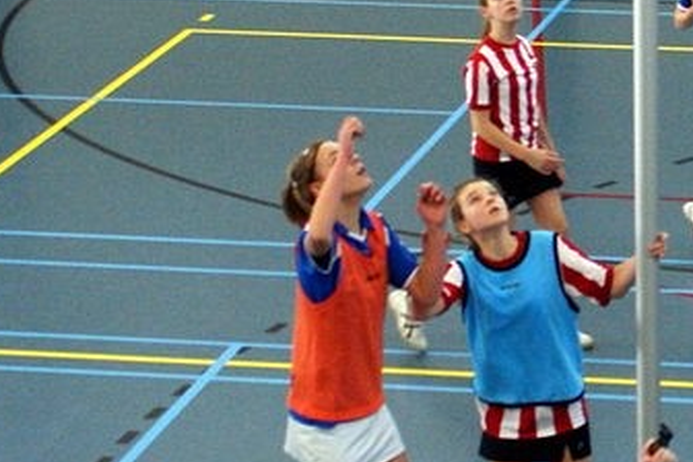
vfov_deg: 9.1
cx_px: 714
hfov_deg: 13.5
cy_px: 231
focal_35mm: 150
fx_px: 2887
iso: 800
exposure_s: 1/200
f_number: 4
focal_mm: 28
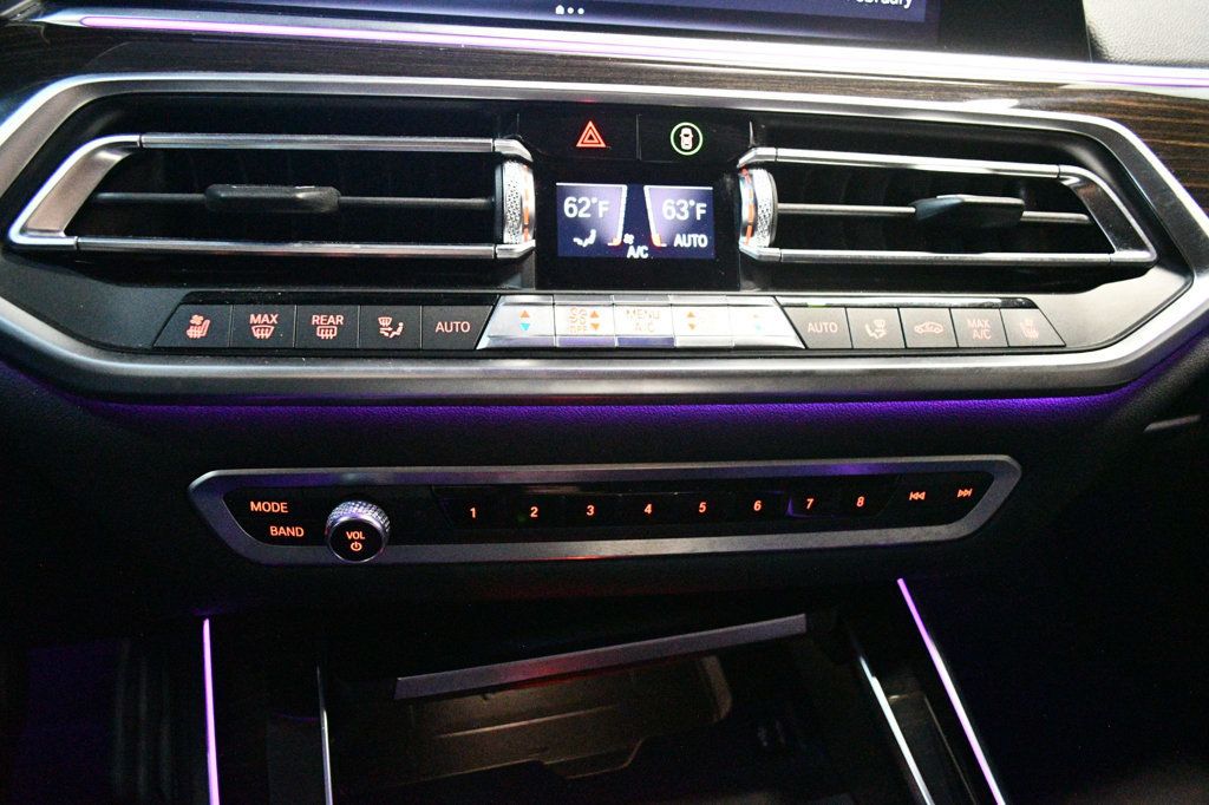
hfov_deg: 67.4
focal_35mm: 27
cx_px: 604
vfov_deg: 47.9
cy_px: 402
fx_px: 906
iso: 12800
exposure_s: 1/50
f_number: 3.5
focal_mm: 18
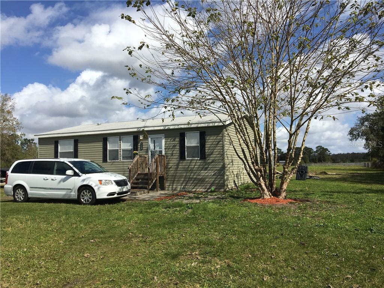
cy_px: 144
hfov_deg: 61.7
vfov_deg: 48.2
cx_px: 192
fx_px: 322
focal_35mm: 29
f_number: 2.2
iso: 25
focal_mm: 4.15
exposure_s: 1/2404
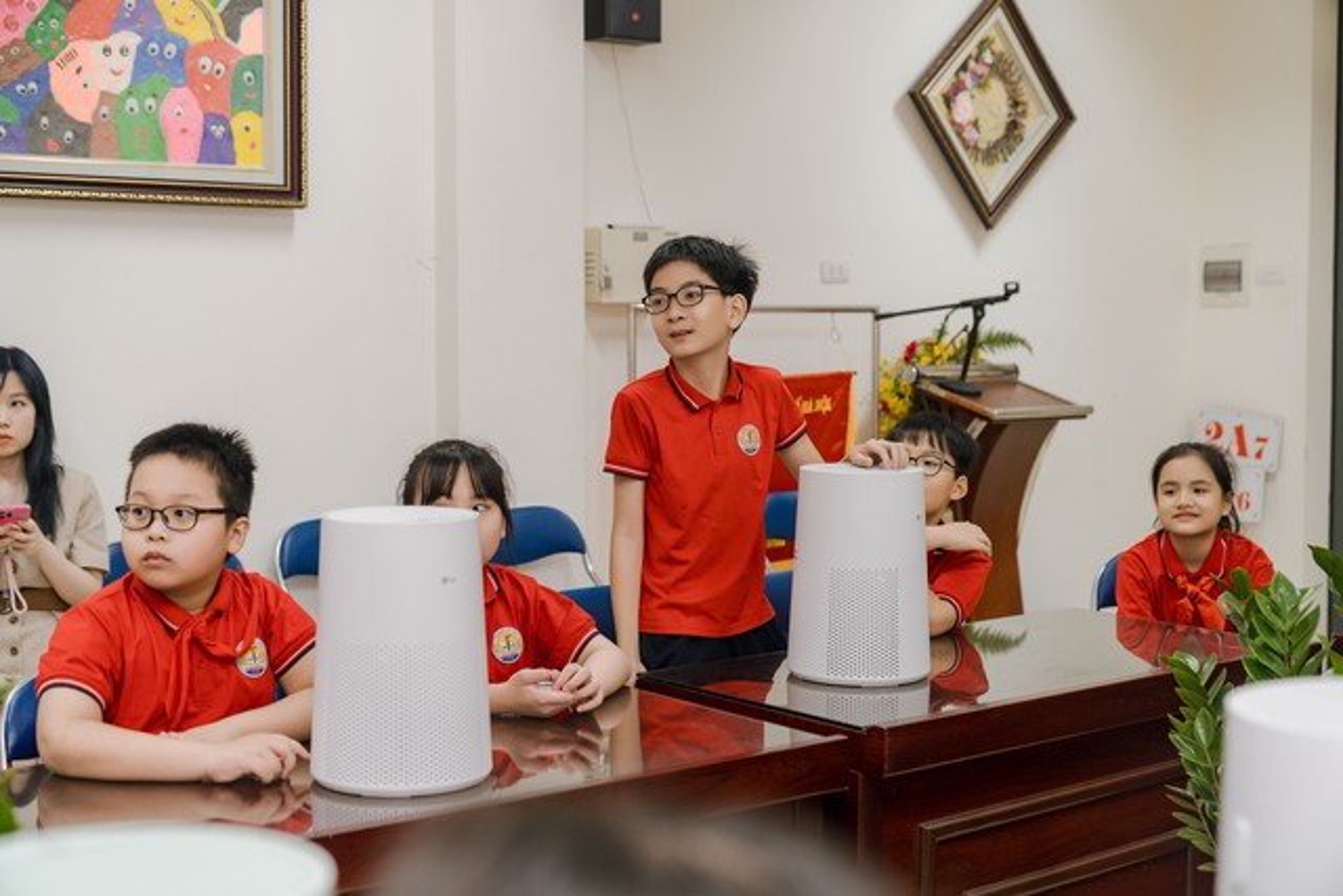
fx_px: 1978
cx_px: 672
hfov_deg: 37.5
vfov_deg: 25.5
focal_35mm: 53
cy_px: 448
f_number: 3.2
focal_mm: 53
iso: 1250
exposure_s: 1/160
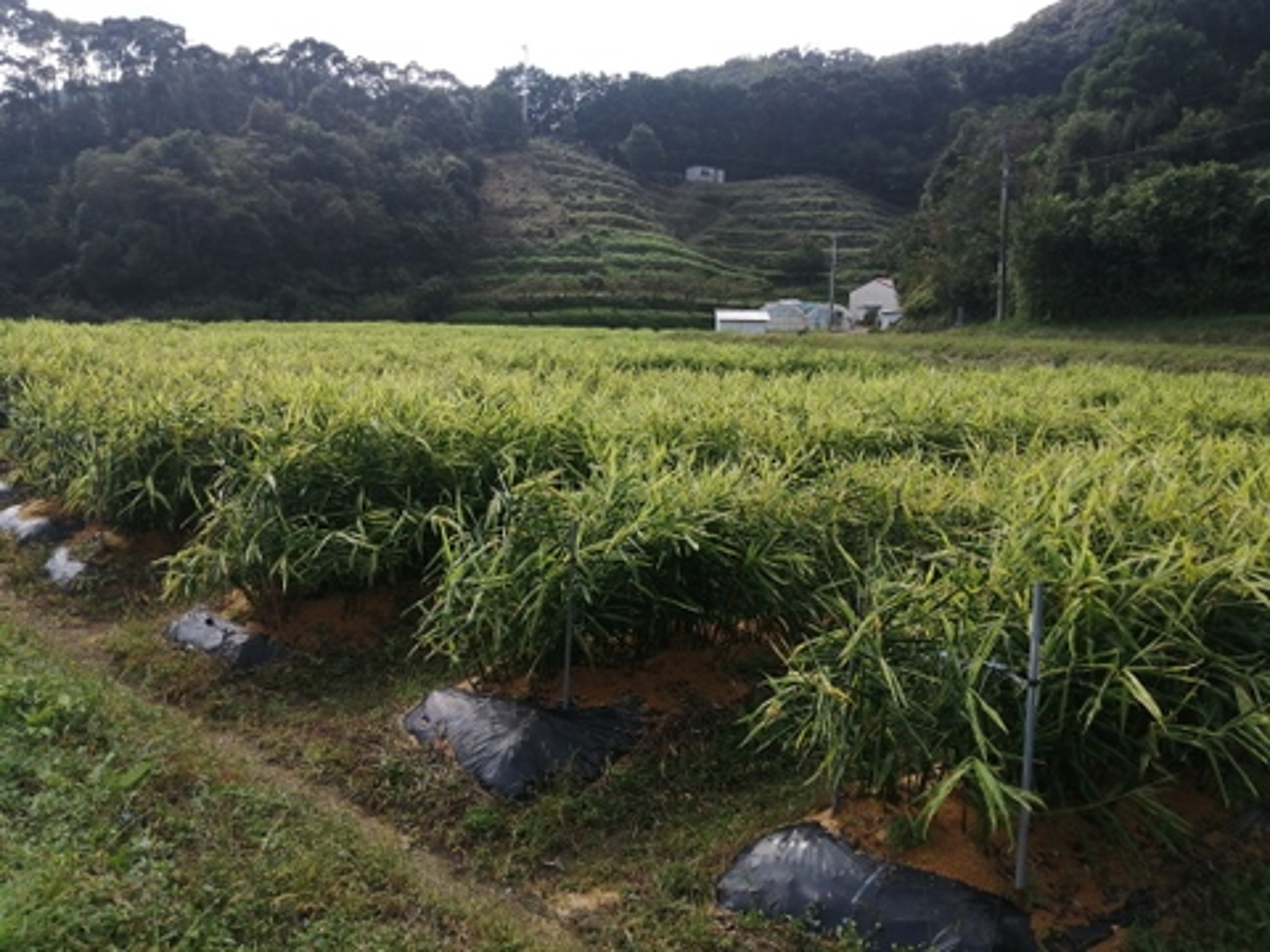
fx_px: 954
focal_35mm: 26
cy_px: 476
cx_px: 635
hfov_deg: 67.3
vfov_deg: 53.1
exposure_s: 1/1155
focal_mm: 3.64
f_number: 1.8
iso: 50
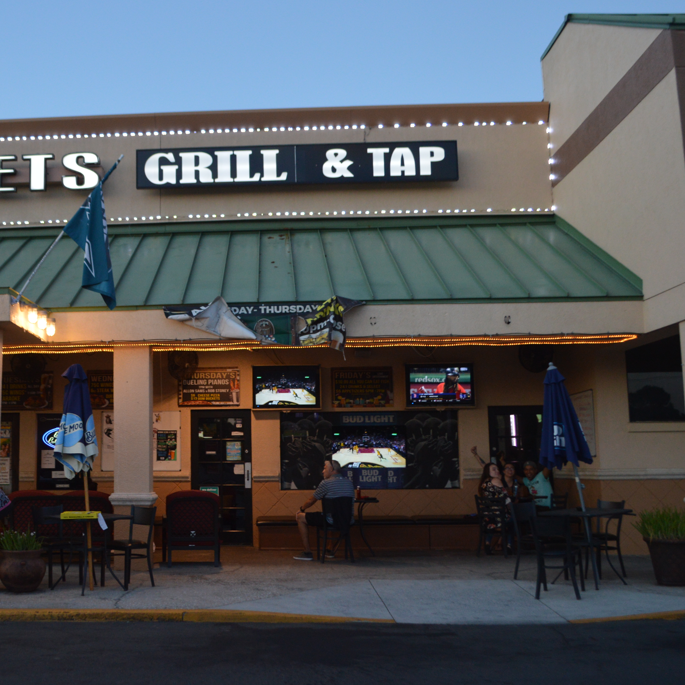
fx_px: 896
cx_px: 164
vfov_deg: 41.8
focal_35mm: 40
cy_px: 303
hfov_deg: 40.6
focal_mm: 18
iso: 560
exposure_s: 1/60
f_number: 3.5
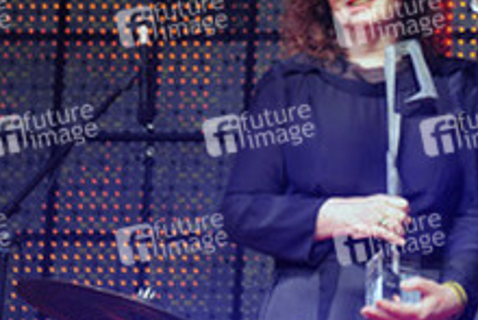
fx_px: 3667
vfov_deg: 5.0
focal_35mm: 276
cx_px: 418
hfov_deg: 7.4
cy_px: 76
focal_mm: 135
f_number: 5.6
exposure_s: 1/80
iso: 2500
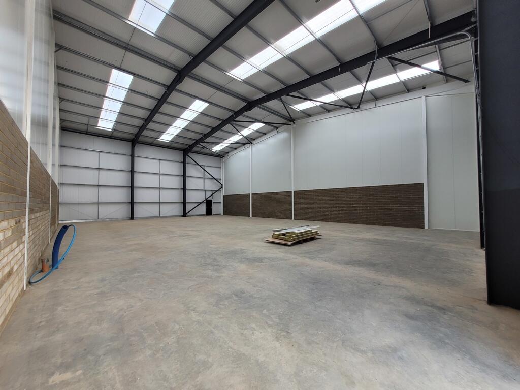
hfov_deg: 106.2
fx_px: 195
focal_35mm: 13
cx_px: 260
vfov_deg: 89.9
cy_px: 195
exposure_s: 1/50
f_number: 2.2
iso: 64
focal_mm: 1.74
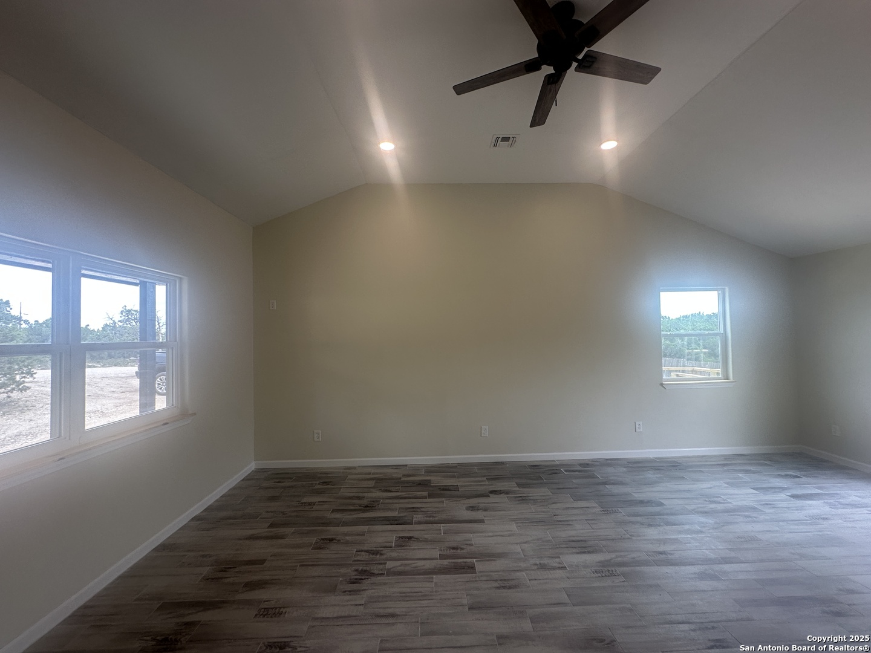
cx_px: 436
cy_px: 326
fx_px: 352
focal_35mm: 14
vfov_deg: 85.7
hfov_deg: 102.1
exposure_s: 1/120
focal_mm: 2.22
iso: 64
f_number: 2.2
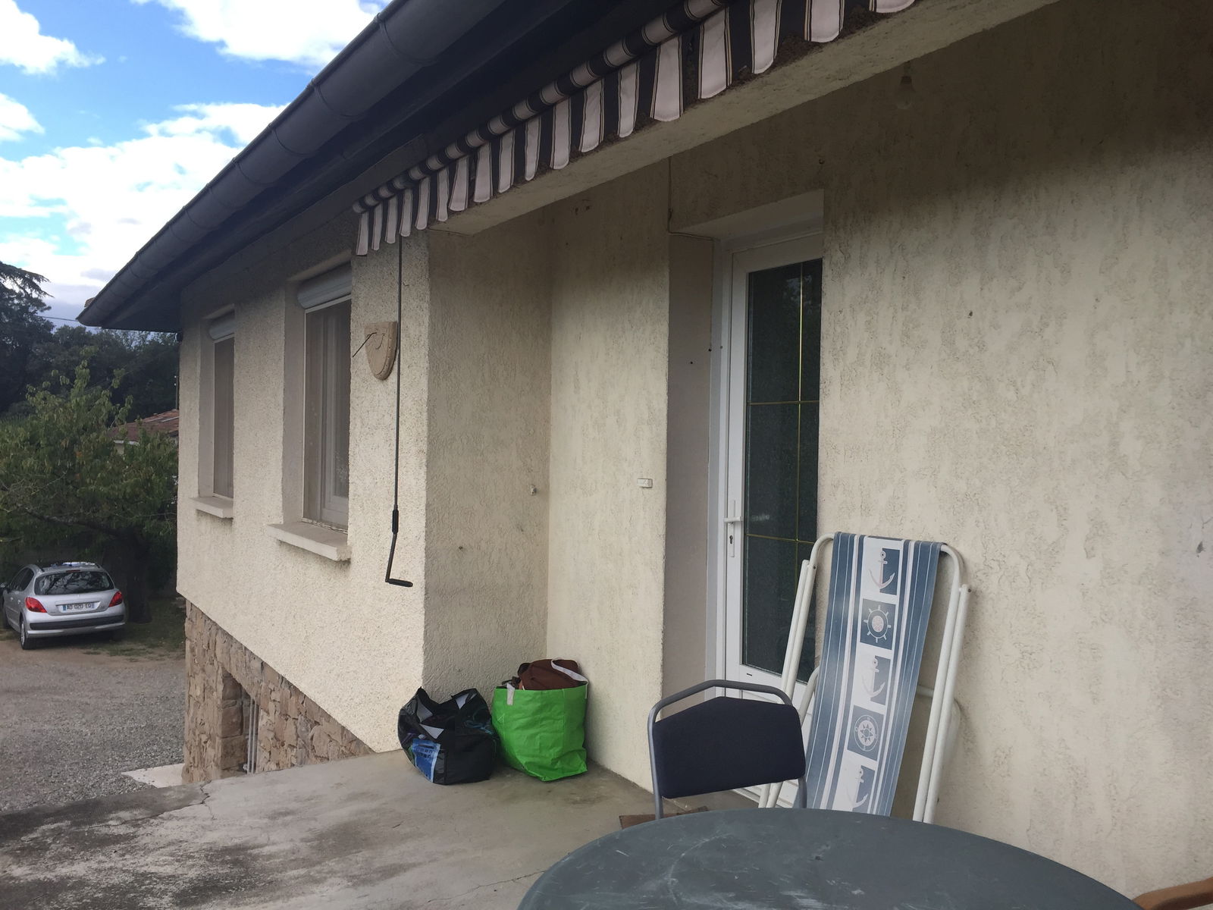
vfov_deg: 48.2
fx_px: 1016
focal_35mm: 29
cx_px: 606
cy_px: 455
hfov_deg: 61.7
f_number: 2.2
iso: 32
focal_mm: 4.15
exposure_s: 1/581
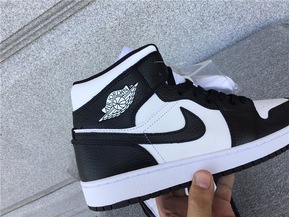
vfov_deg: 45.4
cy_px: 108
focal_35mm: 31
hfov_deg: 58.4
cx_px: 144
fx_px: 259
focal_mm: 3.3
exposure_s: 1/179
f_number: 2.4
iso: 25
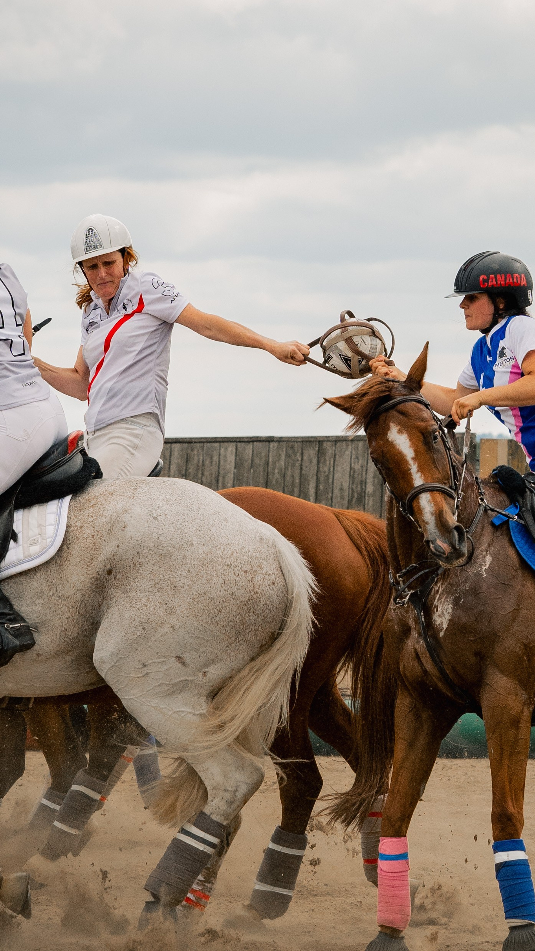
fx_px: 5321
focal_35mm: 211
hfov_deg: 5.8
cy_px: 520
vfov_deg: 10.2
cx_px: 356
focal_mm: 85
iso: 800
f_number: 5
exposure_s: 1/2500
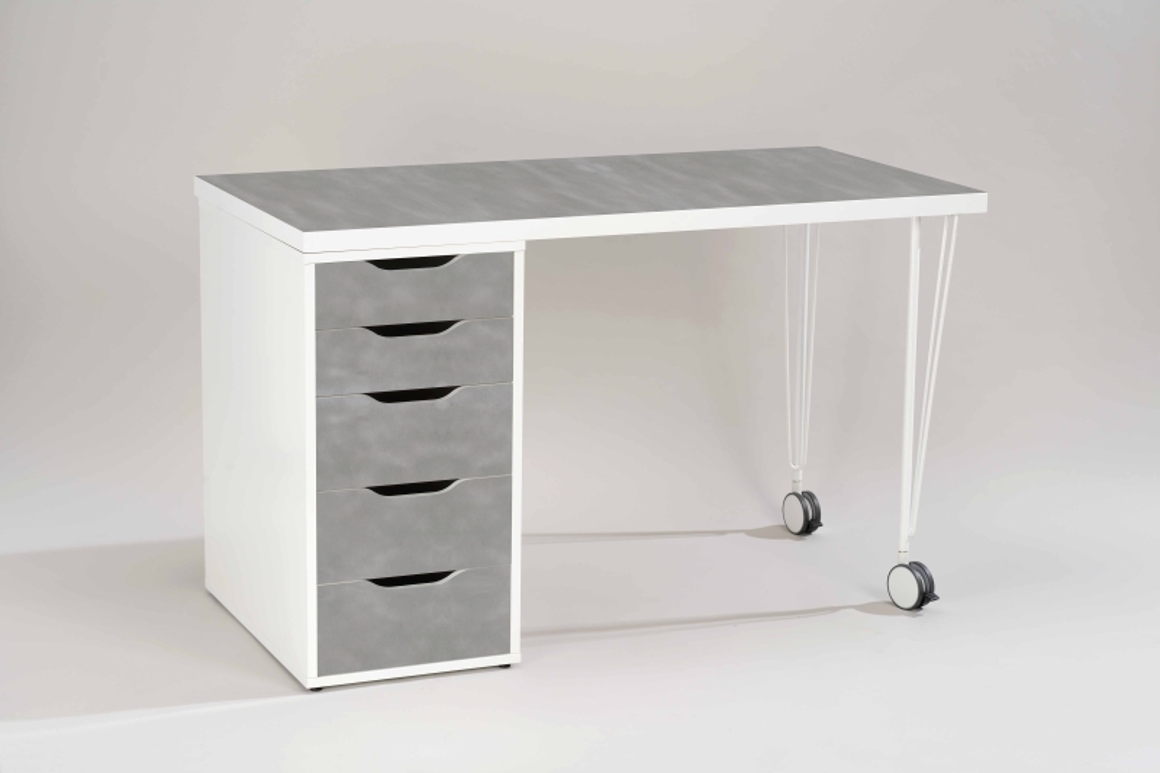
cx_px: 580
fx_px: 2738
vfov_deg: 16.1
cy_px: 386
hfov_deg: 23.9
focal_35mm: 85
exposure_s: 1/100
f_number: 8
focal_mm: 85
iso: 100
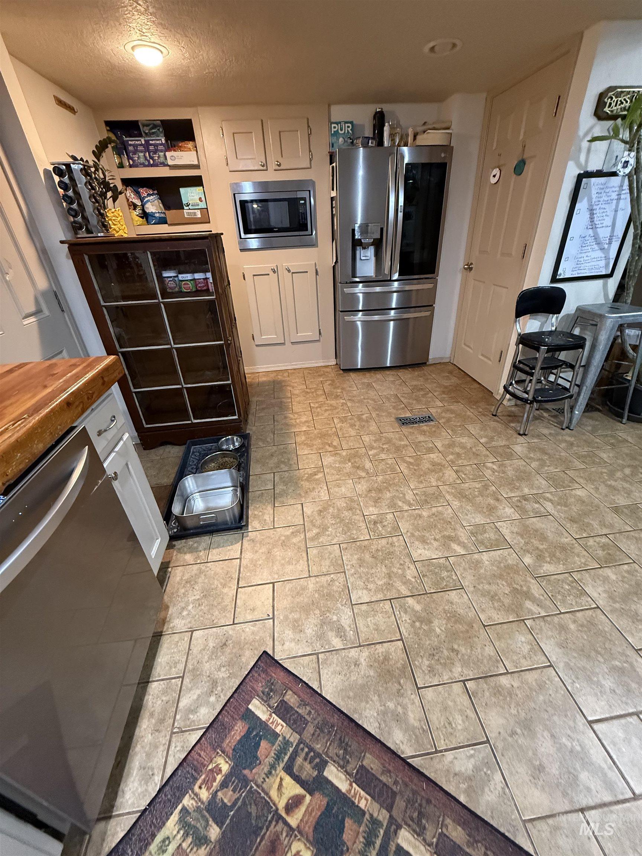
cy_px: 428
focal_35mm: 14
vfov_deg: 102.1
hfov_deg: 85.7
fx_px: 346
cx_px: 321
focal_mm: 2.22
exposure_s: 1/60
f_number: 2.2
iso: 640
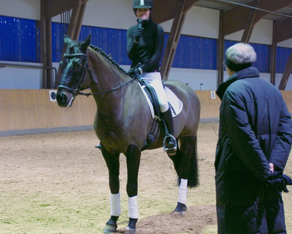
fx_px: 611
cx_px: 146
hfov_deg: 26.9
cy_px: 151
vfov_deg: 21.6
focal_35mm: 71
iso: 400
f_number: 4
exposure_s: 1/10
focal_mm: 33
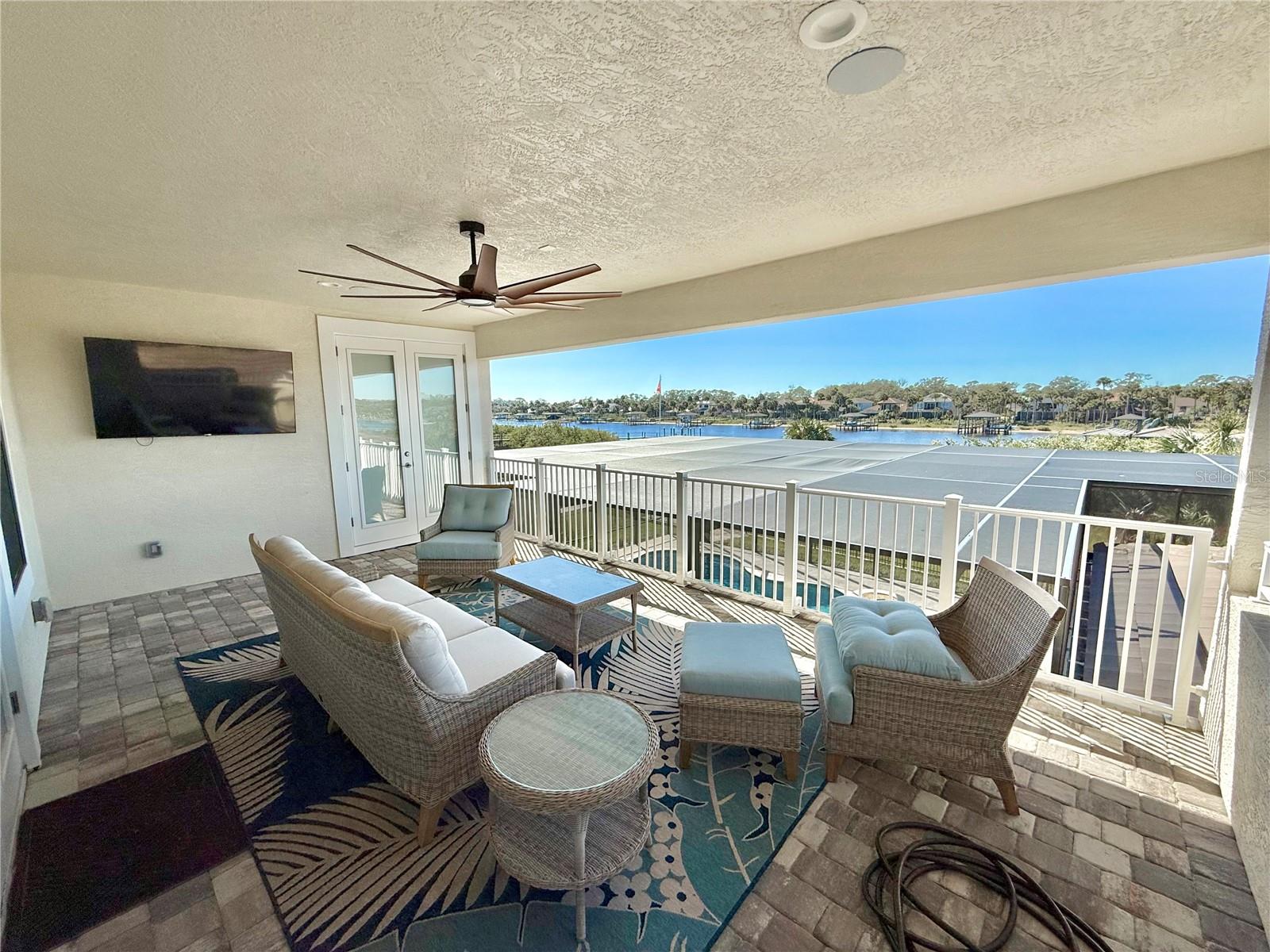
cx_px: 635
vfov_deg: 85.7
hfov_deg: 102.1
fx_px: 514
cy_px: 476
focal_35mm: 14
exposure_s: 1/2237
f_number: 2.2
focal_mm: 2.22
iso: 50
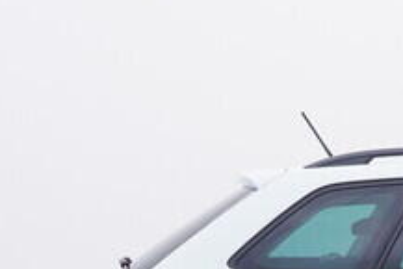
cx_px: 557
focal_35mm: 106
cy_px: 373
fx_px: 1191
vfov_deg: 12.4
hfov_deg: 17.7
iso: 200
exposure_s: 1/80
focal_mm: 15
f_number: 5
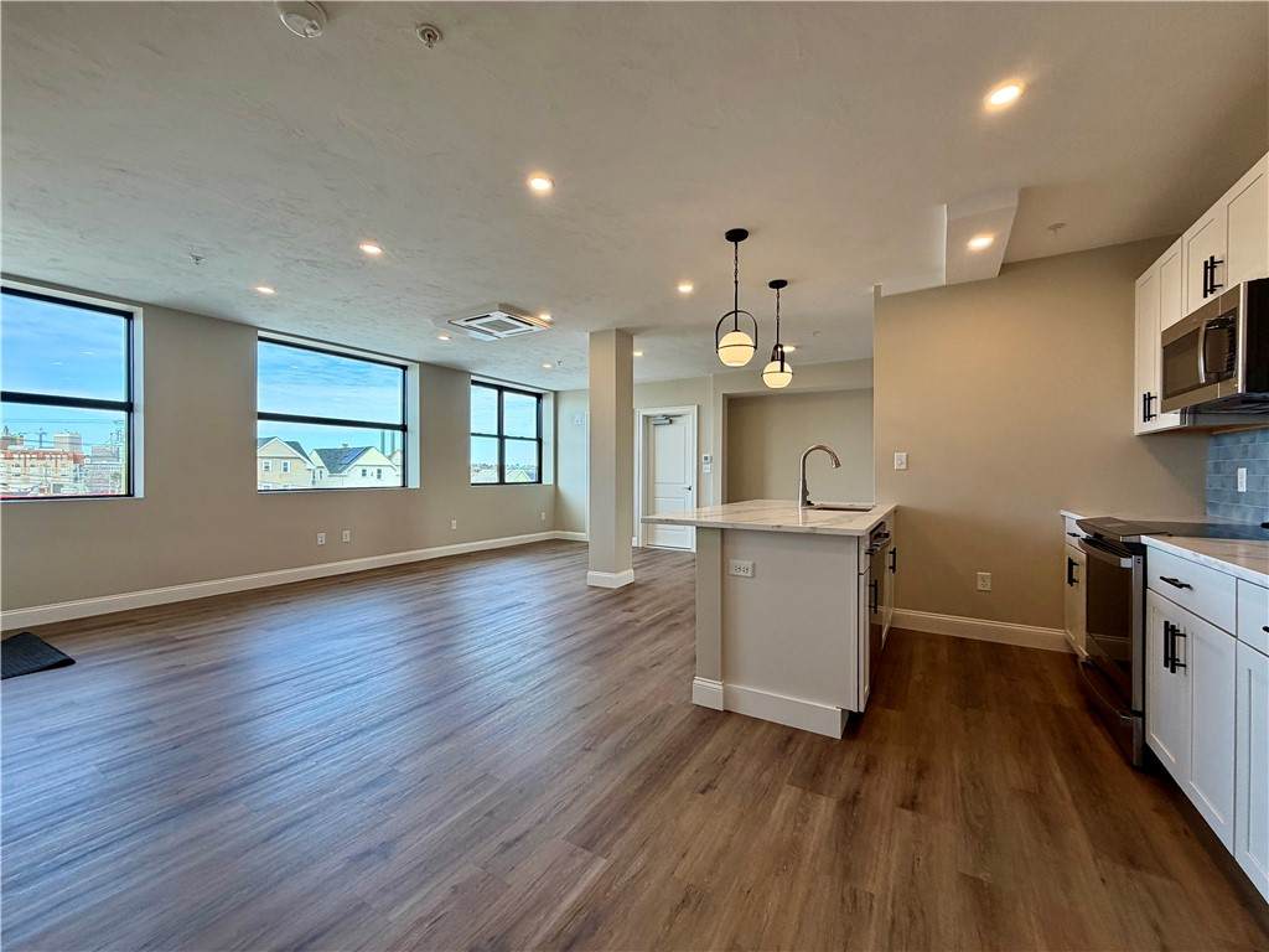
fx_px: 513
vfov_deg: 85.7
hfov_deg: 102.1
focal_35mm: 14
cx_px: 634
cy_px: 476
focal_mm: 2.22
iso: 100
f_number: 2.2
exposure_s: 1/120
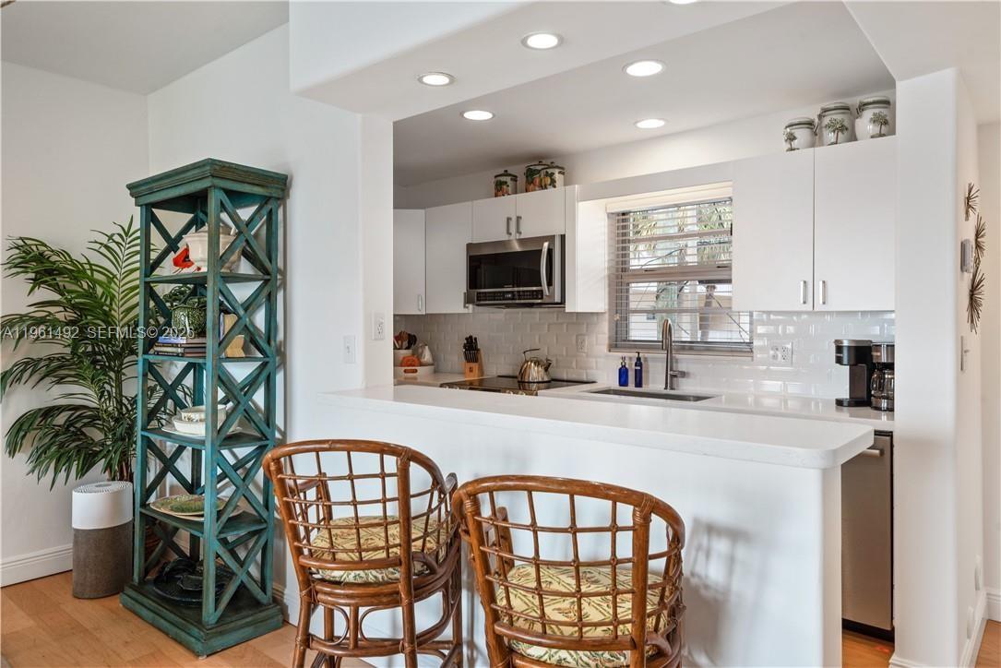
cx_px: 500
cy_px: 334
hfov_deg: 73.7
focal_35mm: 24
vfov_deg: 53.2
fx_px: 667
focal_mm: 24
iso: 250
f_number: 8
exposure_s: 1/15
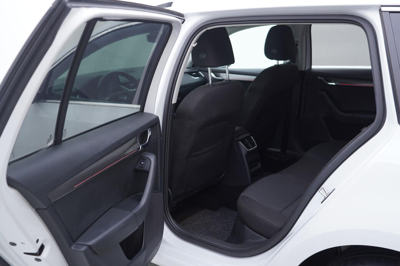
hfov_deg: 53.1
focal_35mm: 36
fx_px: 400
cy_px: 133
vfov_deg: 36.9
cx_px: 200
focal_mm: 24
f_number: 3.2
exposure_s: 1/50
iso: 125
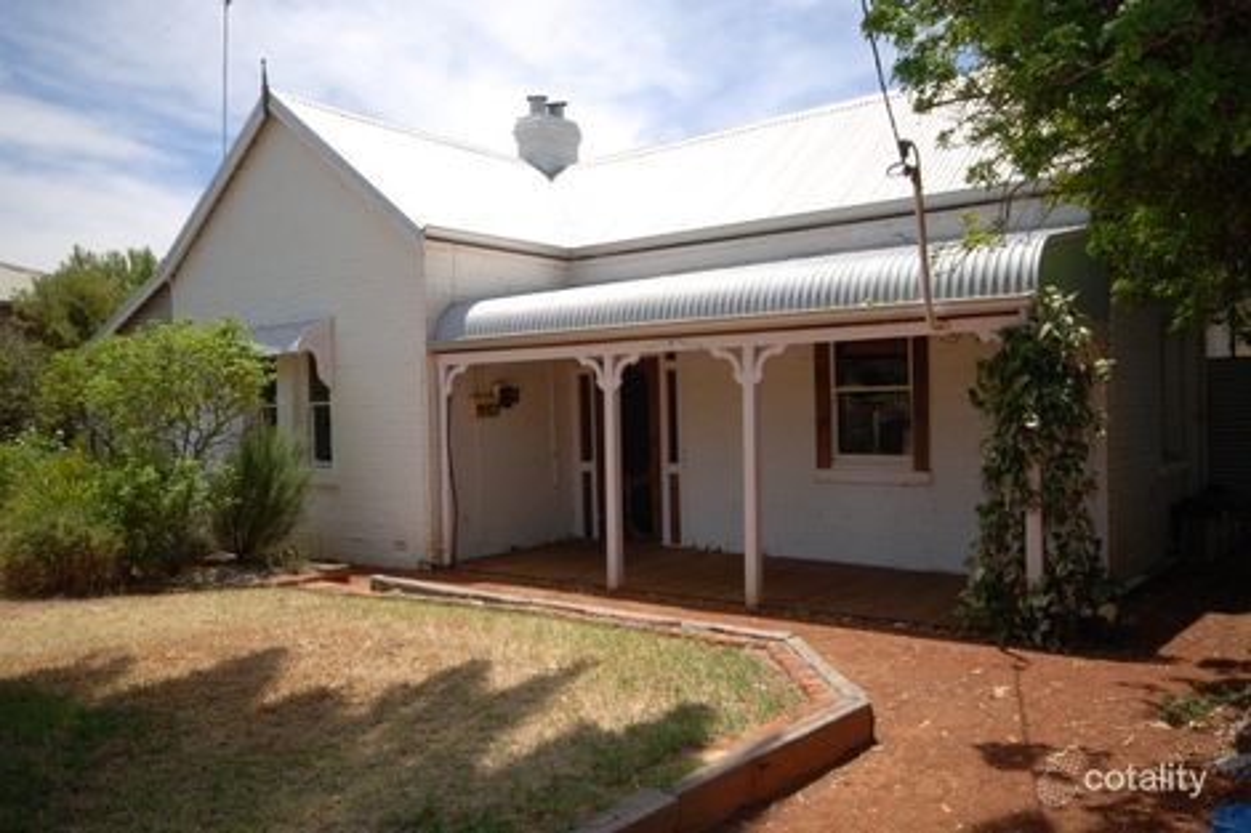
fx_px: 990
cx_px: 626
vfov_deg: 45.6
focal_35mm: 28
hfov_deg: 64.6
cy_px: 416
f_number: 9
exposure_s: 1/200
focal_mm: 19
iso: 100
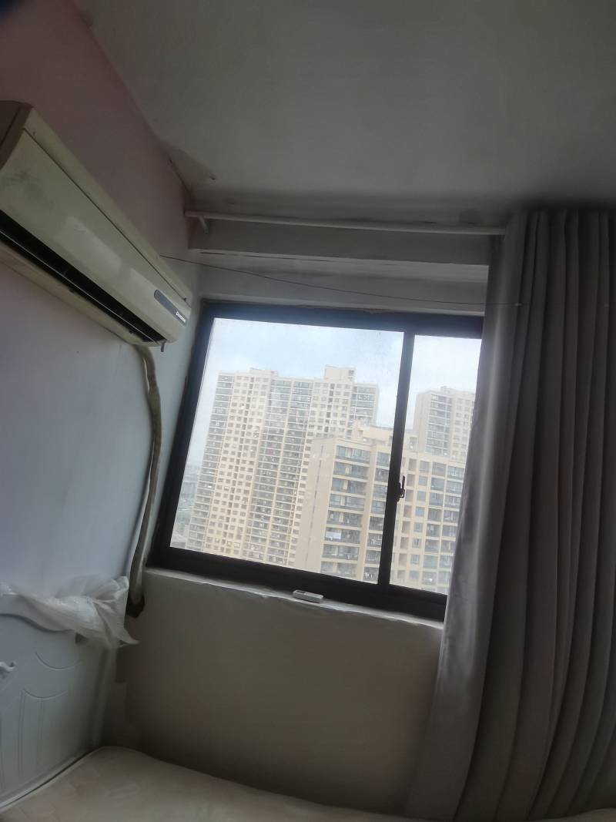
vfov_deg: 91.0
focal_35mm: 17
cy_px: 411
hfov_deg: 74.7
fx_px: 403
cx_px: 308
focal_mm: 1.78
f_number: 2.4
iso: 50
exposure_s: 1/508
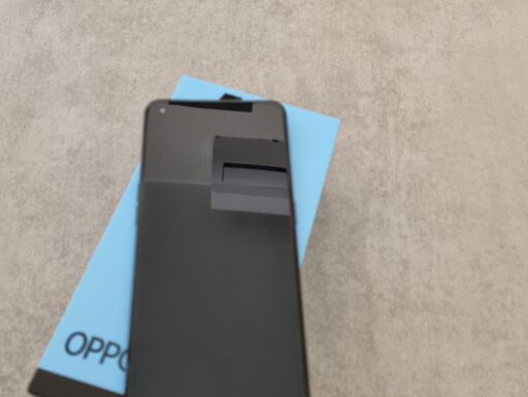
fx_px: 397
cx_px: 264
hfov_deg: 67.3
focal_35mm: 26
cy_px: 198
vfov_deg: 53.1
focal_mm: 5.4
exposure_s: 1/50
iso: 800
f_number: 1.8
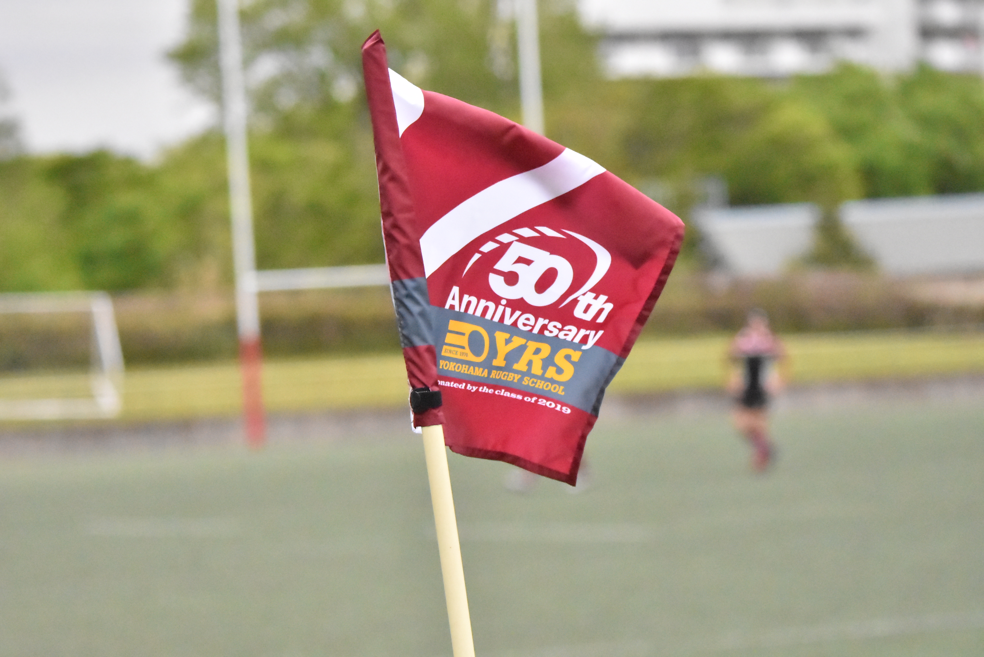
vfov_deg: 6.6
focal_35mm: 210
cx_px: 492
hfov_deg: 9.8
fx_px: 5744
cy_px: 328
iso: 14400
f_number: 7.1
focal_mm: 140
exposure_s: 1/3200
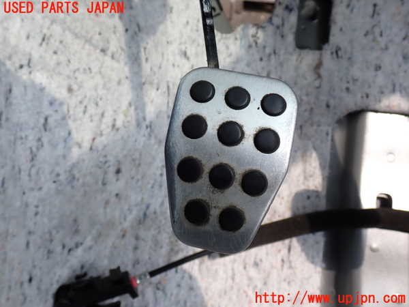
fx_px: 378
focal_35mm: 32
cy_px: 154
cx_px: 204
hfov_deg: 56.8
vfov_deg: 44.2
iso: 100
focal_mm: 5.79
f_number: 3.2
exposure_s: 1/320
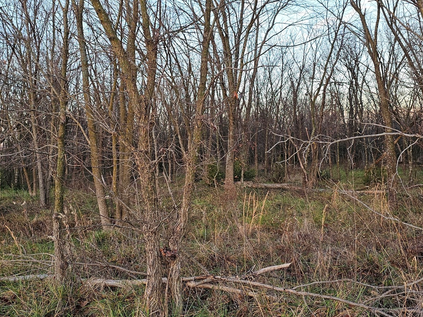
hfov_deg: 50.1
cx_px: 204
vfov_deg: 38.6
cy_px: 140
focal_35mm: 37
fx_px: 452
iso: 80
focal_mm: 6.3
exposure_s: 1/180
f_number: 1.7
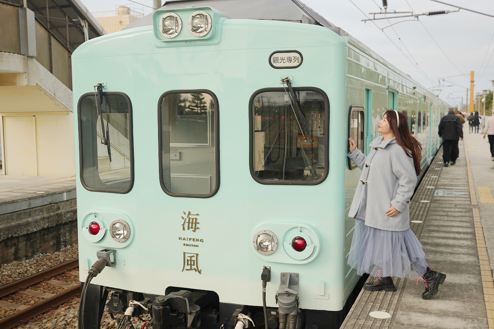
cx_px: 247
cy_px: 164
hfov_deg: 47.4
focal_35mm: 41
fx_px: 563
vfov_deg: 32.6
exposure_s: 1/160
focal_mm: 41
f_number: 4
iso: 160
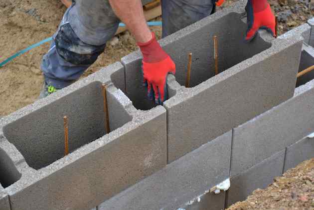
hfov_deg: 19.5
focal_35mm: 105
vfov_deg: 13.0
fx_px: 916
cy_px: 105
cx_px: 157
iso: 800
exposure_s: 1/500
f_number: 5.6
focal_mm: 70
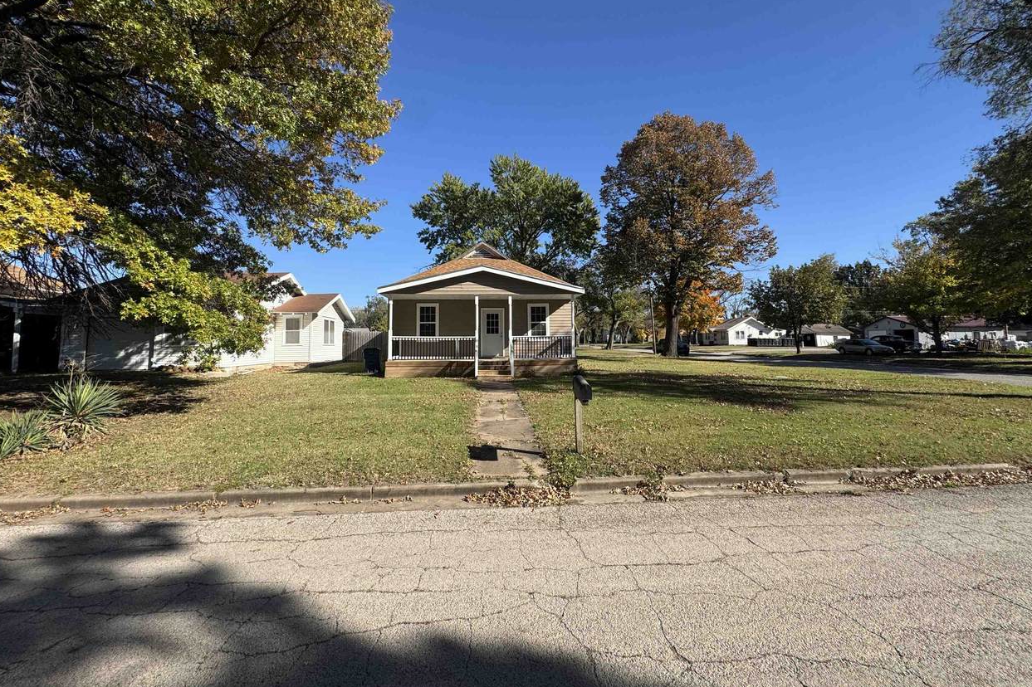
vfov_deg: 77.1
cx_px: 521
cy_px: 313
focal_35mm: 15
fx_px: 430
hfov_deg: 100.4
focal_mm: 2.22
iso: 40
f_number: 2.2
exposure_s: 1/1236
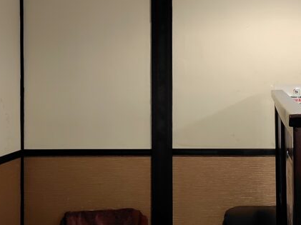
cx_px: 275
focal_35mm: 70
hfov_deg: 26.8
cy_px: 81
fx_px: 608
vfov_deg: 20.9
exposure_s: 1/60
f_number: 1.9
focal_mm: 5.6
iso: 523
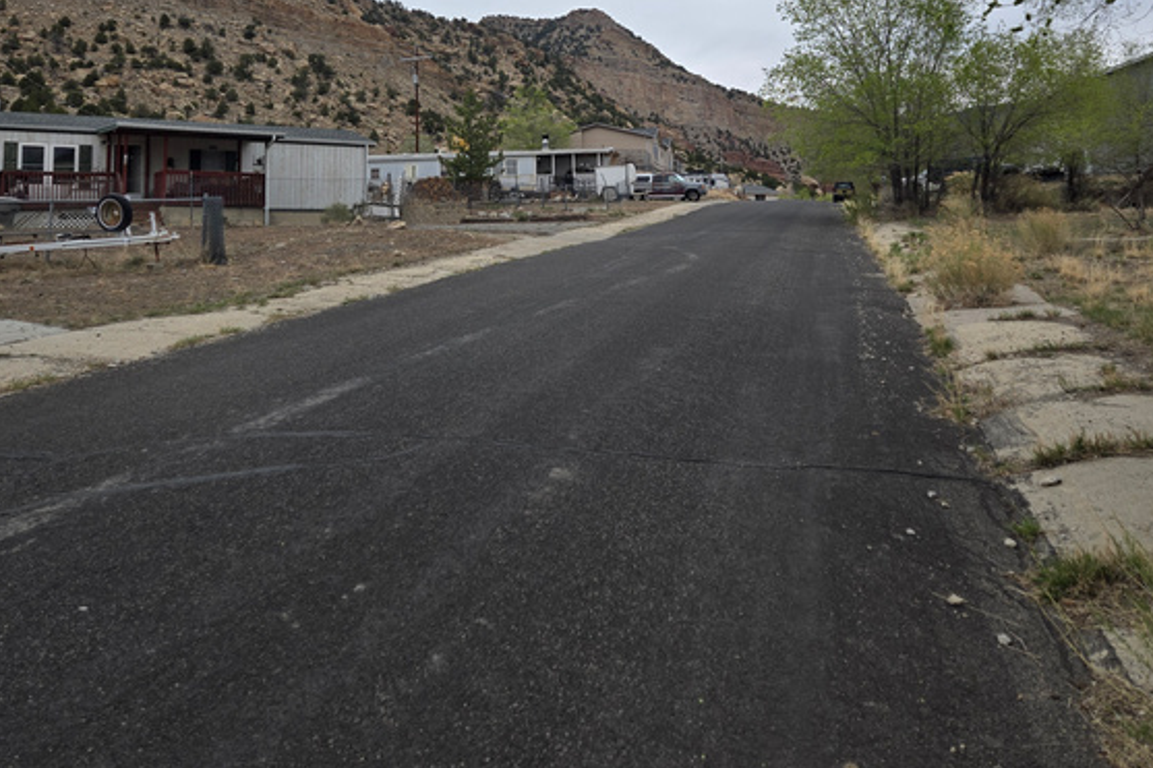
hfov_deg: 57.2
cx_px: 586
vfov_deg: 38.3
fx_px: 1057
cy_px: 141
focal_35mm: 33
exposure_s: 1/1732
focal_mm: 5.4
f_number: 1.8
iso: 25
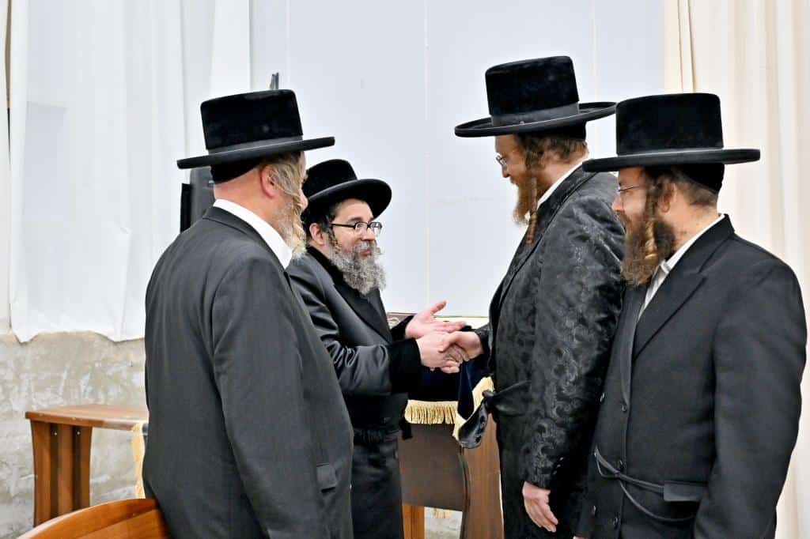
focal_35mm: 46
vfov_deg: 29.2
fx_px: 1035
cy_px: 270
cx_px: 405
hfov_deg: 42.8
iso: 1000
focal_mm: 31
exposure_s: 1/200
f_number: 4
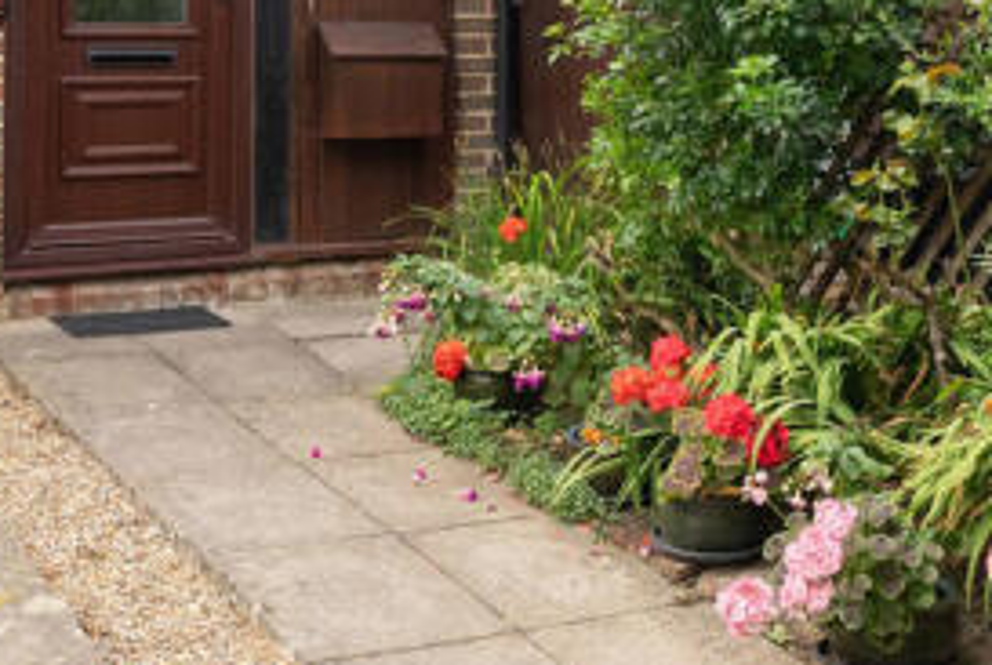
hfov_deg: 34.6
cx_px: 756
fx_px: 1551
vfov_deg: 22.5
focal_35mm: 56
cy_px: -114
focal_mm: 23.5
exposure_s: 1/1000
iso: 640
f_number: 7.1
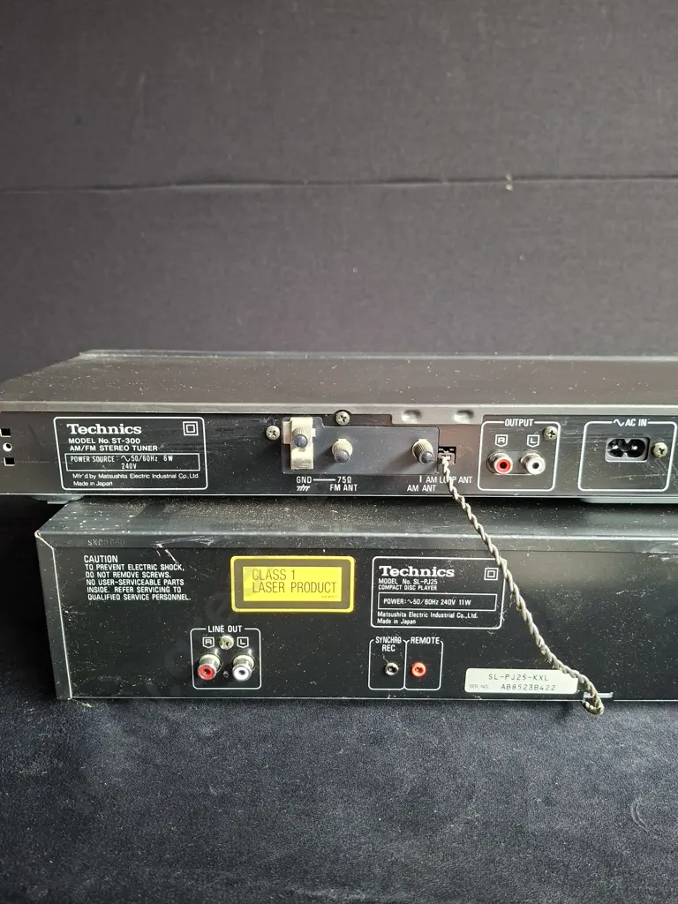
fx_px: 601
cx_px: 339
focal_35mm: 23
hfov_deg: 58.9
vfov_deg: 73.9
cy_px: 452
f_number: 1.8
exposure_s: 1/100
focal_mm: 5.54
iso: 320
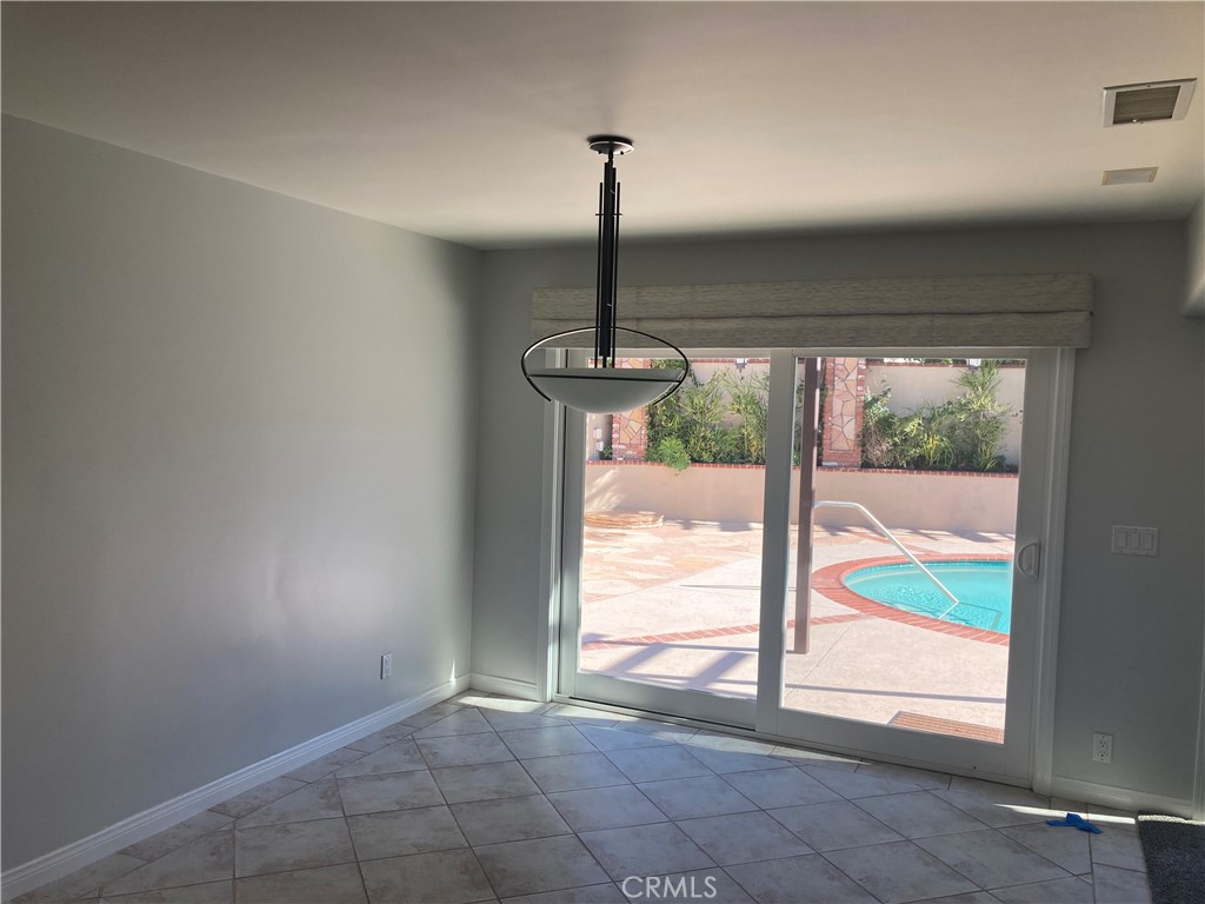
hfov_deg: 63.4
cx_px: 602
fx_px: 975
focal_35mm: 28
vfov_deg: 49.7
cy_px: 452
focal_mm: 3.99
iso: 20
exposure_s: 1/225
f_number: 1.8
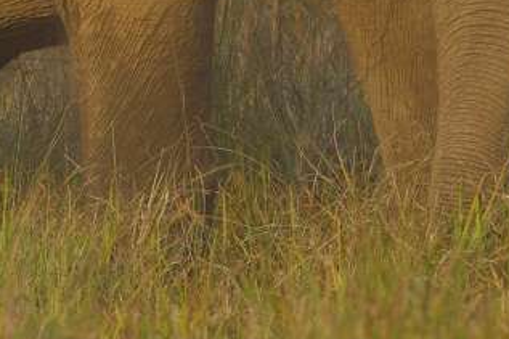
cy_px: -129
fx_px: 7871
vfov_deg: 2.5
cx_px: 532
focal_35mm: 557
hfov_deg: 3.7
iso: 100
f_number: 6.3
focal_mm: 112
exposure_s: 1/200
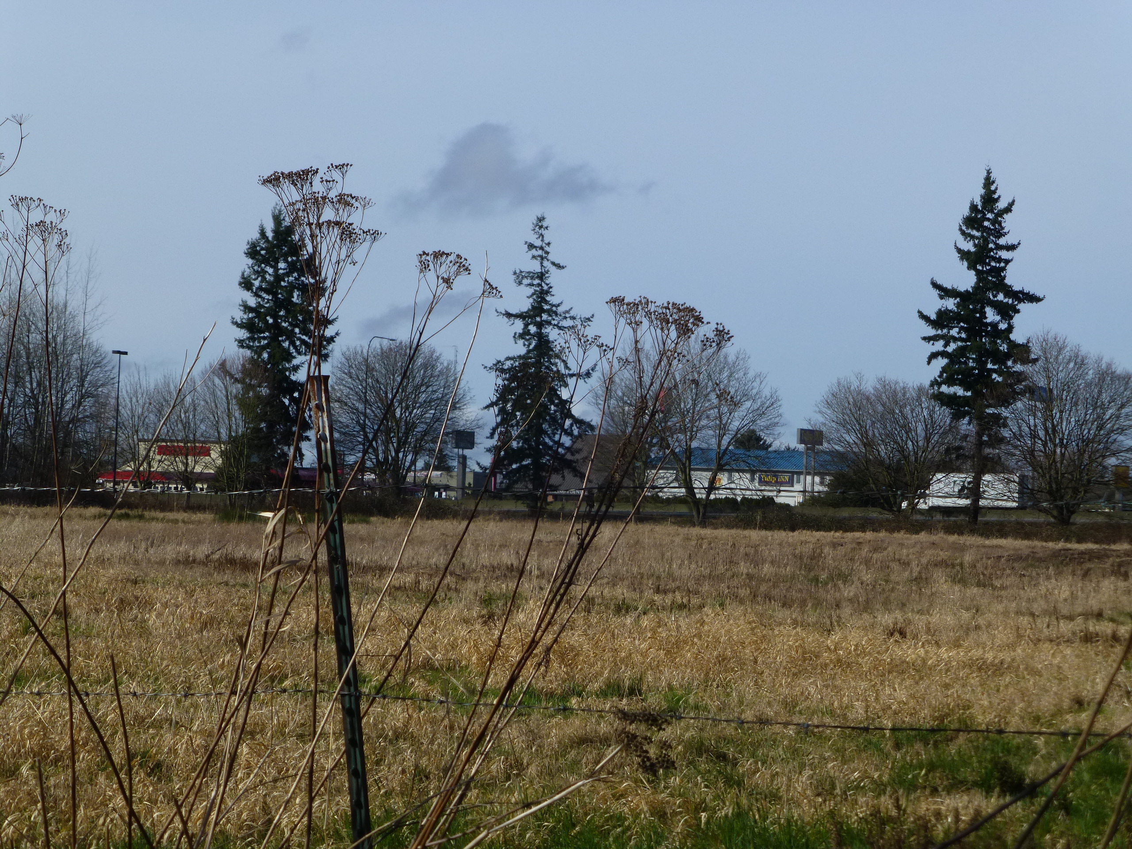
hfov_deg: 19.3
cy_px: 424
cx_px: 566
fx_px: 3336
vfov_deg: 14.5
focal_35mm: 102
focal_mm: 18.2
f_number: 5.3
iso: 100
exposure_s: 1/800
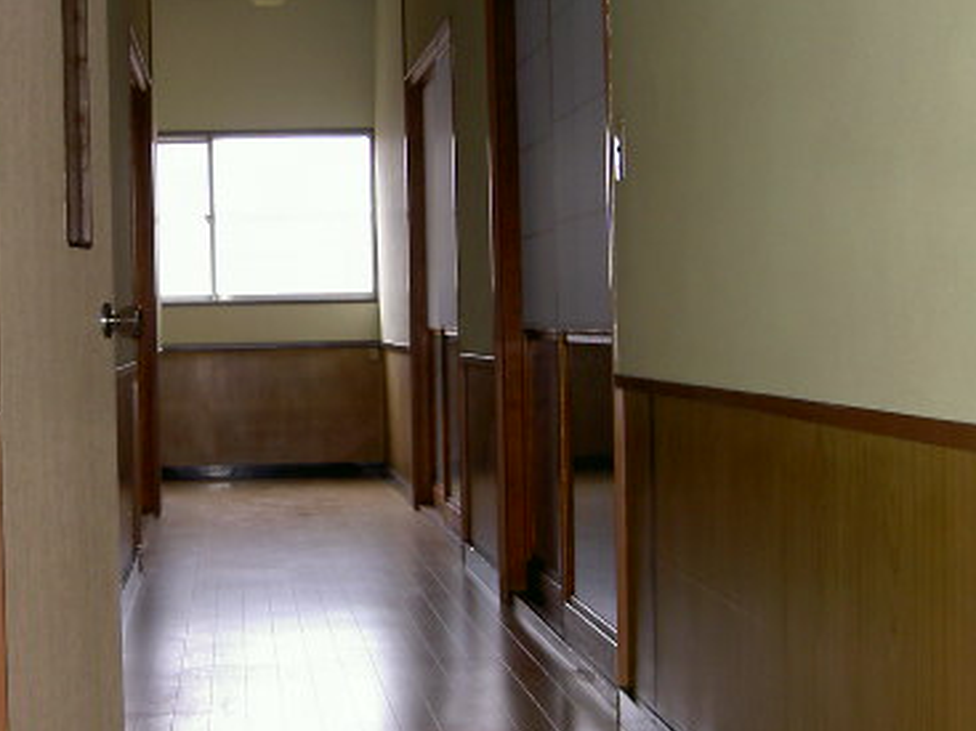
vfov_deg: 21.6
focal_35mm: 68
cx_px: 213
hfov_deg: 28.0
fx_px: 1917
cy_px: 335
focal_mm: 8
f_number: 2.8
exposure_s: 1/59.5
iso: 100
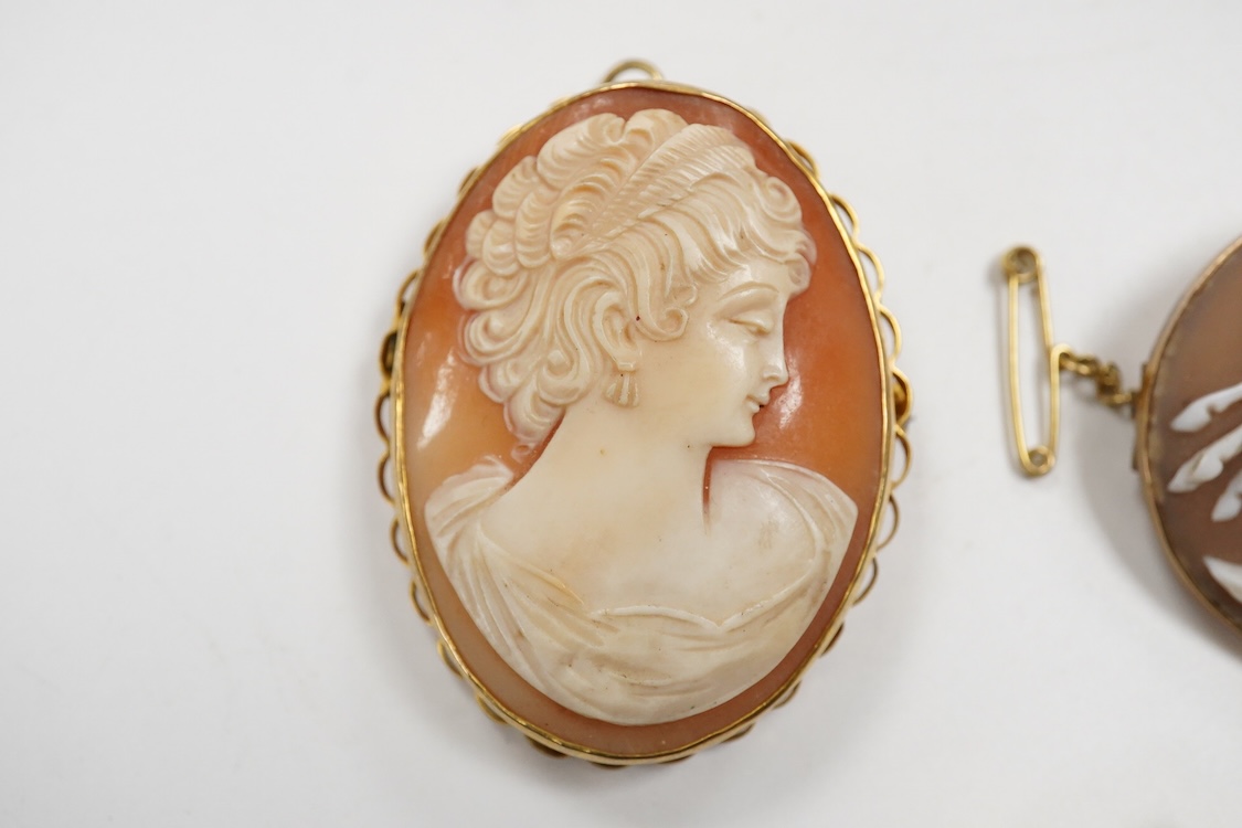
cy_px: 414
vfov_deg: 29.9
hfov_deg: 43.6
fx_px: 1552
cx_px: 621
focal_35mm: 45
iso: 2500
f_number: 11
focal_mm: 30
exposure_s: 1/200
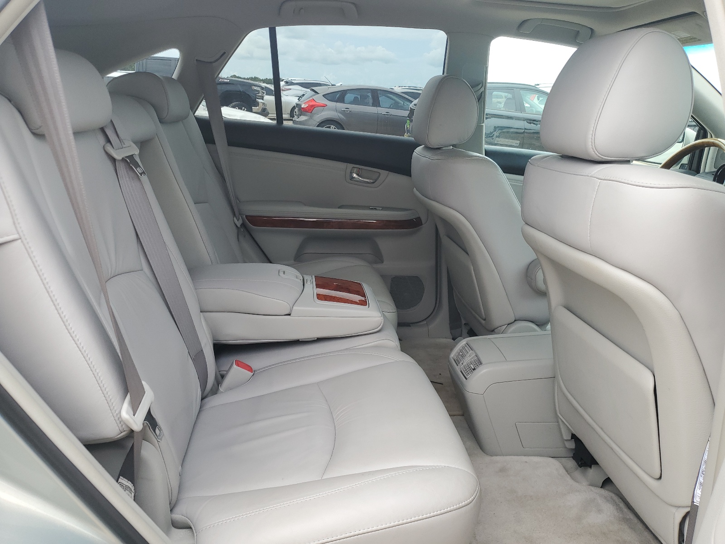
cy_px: 272
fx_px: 545
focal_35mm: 26
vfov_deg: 53.1
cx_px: 362
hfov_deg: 67.3
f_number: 1.5
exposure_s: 1/476
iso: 50
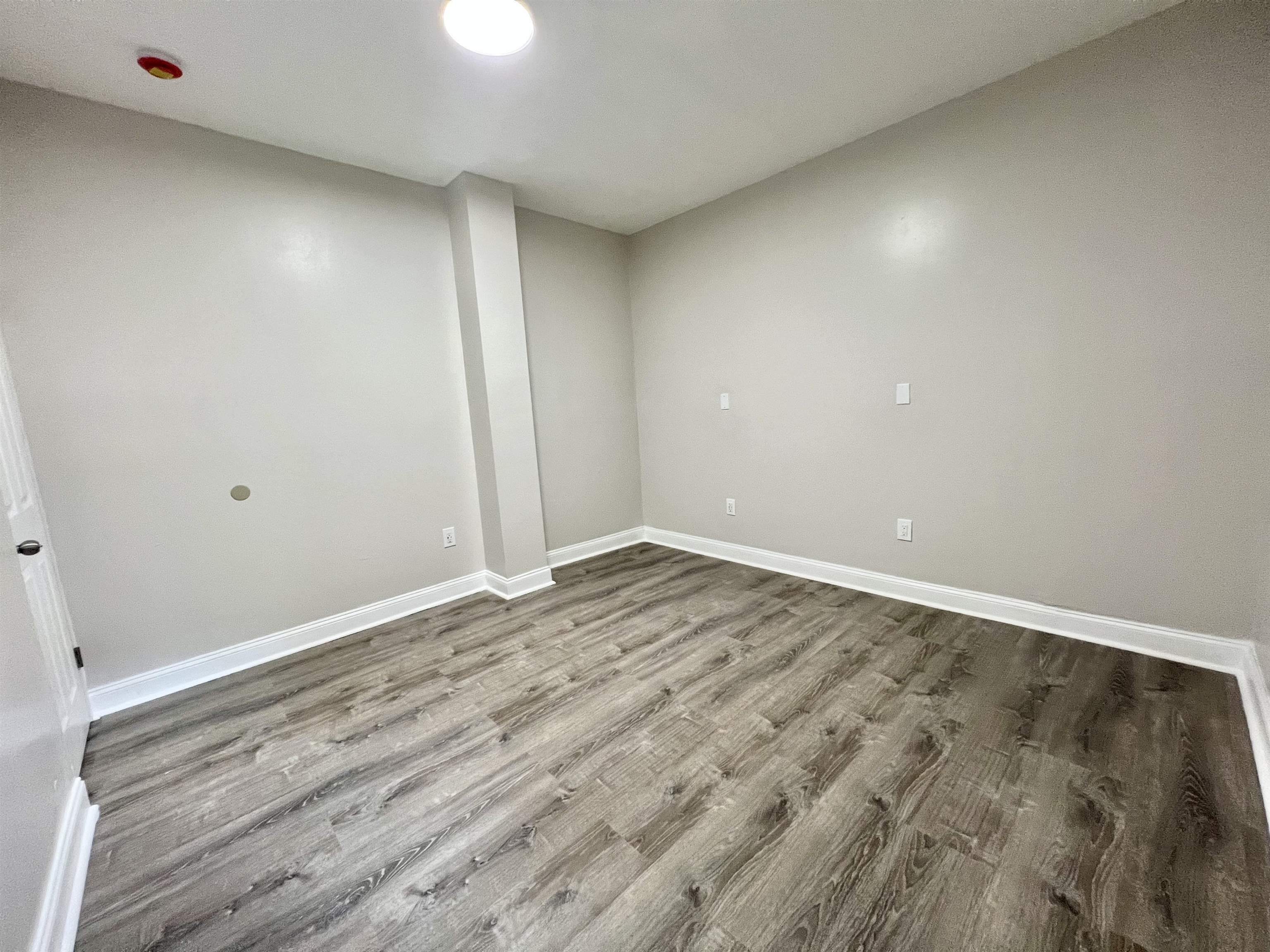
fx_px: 477
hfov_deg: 106.2
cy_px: 476
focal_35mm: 13
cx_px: 635
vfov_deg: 89.9
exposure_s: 1/60
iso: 250
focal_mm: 1.57
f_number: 1.8
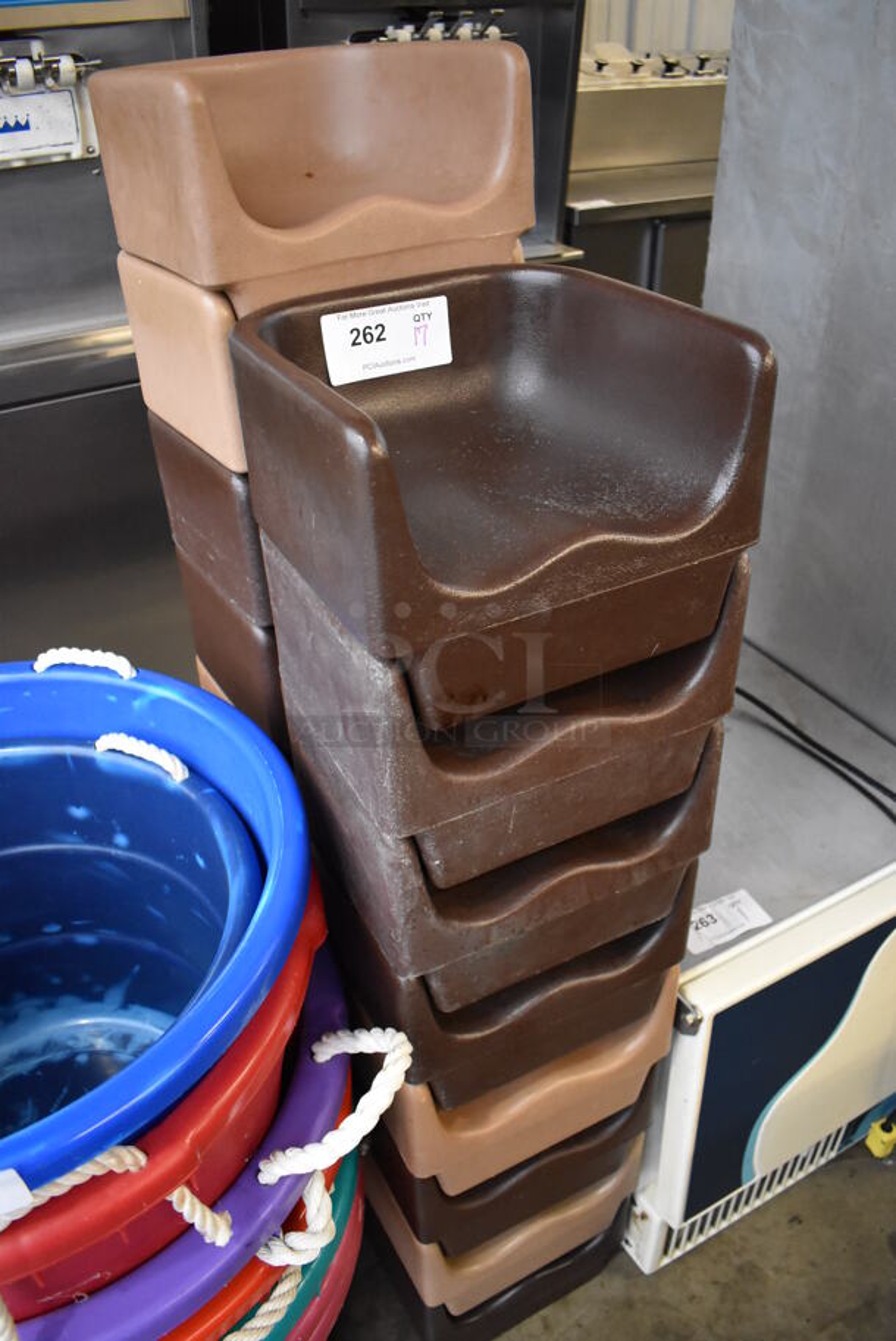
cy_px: 670
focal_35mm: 27
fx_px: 1006
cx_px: 448
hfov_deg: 48.0
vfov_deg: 67.3
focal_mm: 18
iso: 3200
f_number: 3.5
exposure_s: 1/125
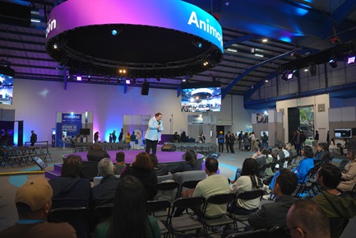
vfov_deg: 53.2
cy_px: 119
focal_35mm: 24
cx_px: 178
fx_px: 237
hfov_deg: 73.7
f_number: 2.8
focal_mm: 24
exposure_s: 1/100
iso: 320
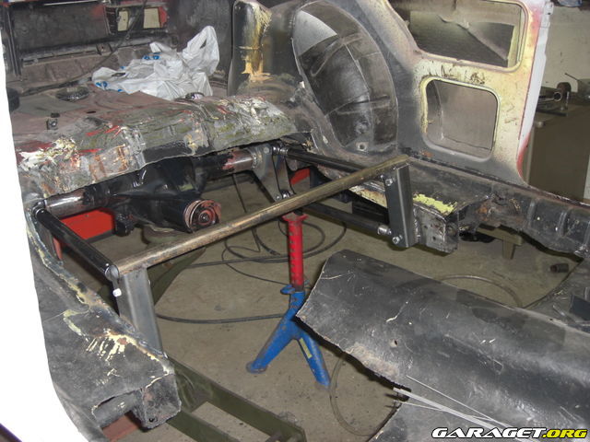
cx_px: 295
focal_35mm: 38
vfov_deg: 37.7
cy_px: 221
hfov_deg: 49.0
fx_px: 648
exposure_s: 1/60
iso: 200
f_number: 2.8
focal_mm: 7.9
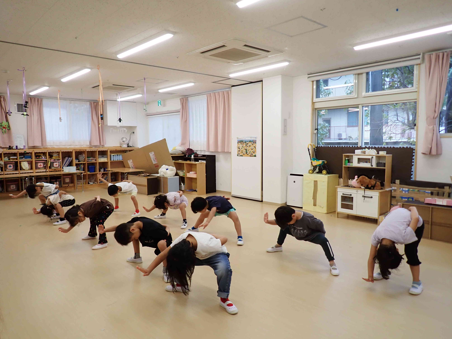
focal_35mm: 25
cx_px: 226
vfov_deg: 54.9
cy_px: 170
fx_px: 326
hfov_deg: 69.4
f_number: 2
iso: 100
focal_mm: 4.5
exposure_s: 1/125
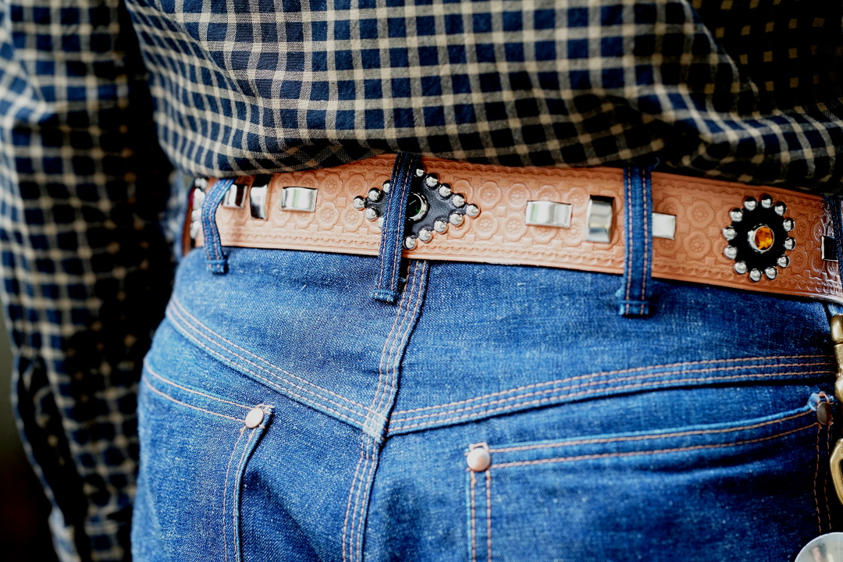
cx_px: 422
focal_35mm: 135
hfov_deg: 15.2
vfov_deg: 10.2
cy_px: 281
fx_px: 3161
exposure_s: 1/160
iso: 2500
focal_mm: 135
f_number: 4.5
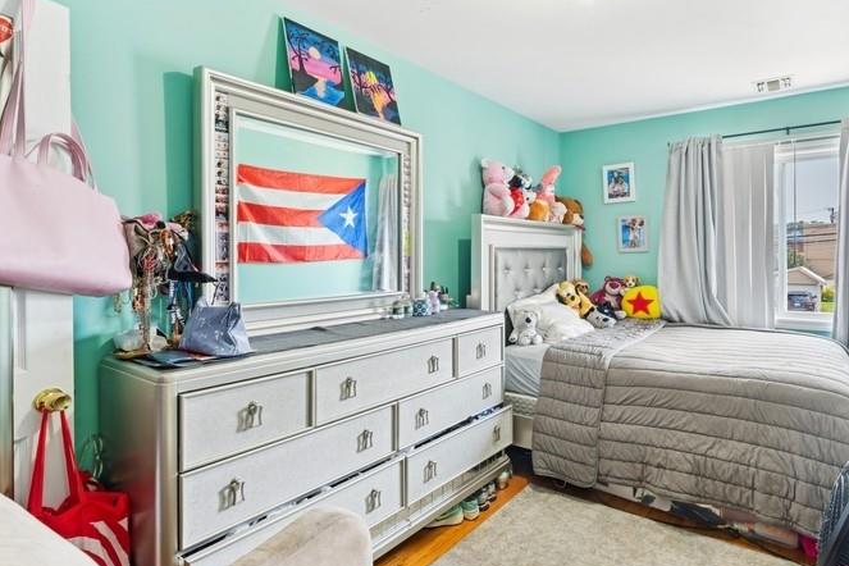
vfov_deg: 64.4
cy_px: 251
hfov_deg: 85.4
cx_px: 525
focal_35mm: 19
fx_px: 448
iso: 100
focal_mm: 14
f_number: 11
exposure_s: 1/1.67
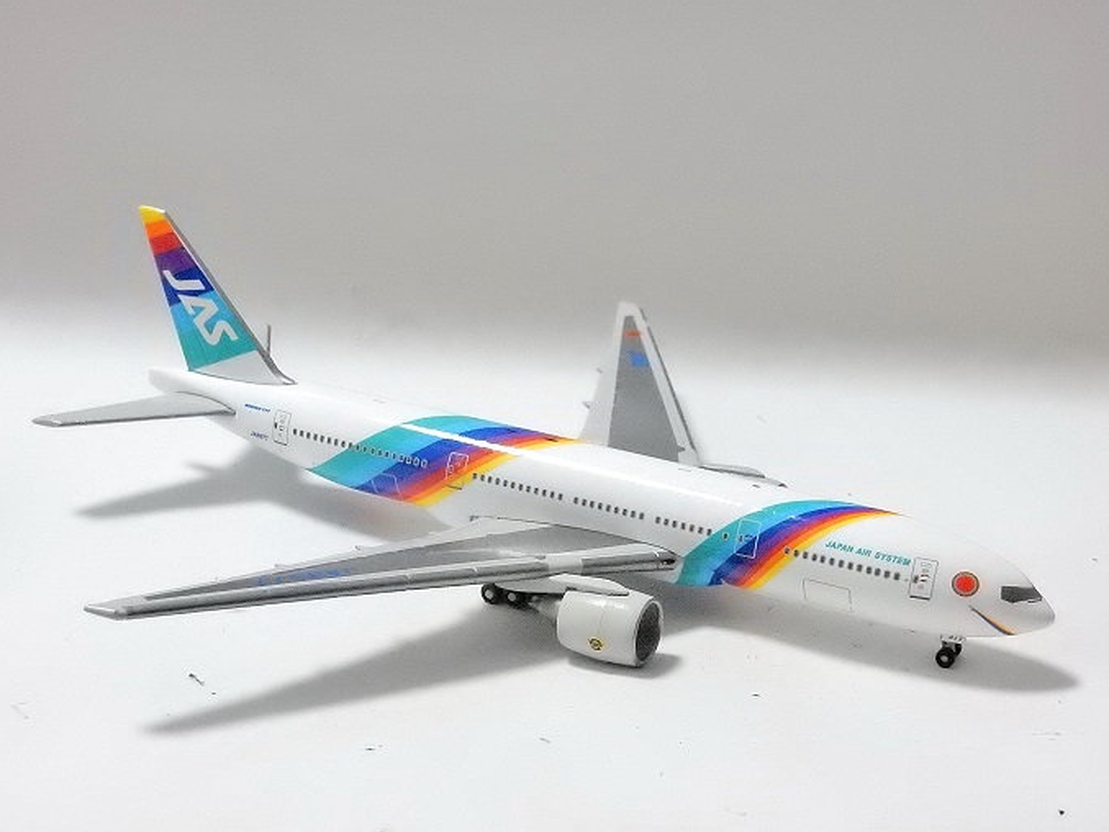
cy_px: 412
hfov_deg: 31.2
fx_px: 1987
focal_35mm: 62
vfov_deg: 23.7
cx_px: 557
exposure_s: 1/60
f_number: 4.5
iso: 3200
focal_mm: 10.7
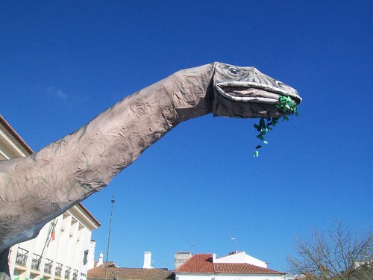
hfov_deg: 51.4
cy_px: 140
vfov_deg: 39.7
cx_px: 186
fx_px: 388
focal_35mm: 36
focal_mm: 6
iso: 64
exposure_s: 1/500
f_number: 4.8
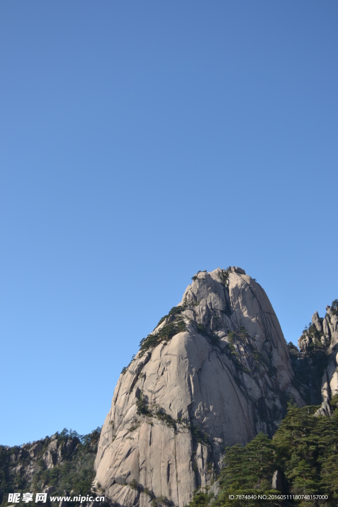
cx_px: 169
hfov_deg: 29.9
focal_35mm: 45
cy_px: 254
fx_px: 633
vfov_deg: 43.6
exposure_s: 1/400
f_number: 4.5
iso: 100
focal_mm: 30
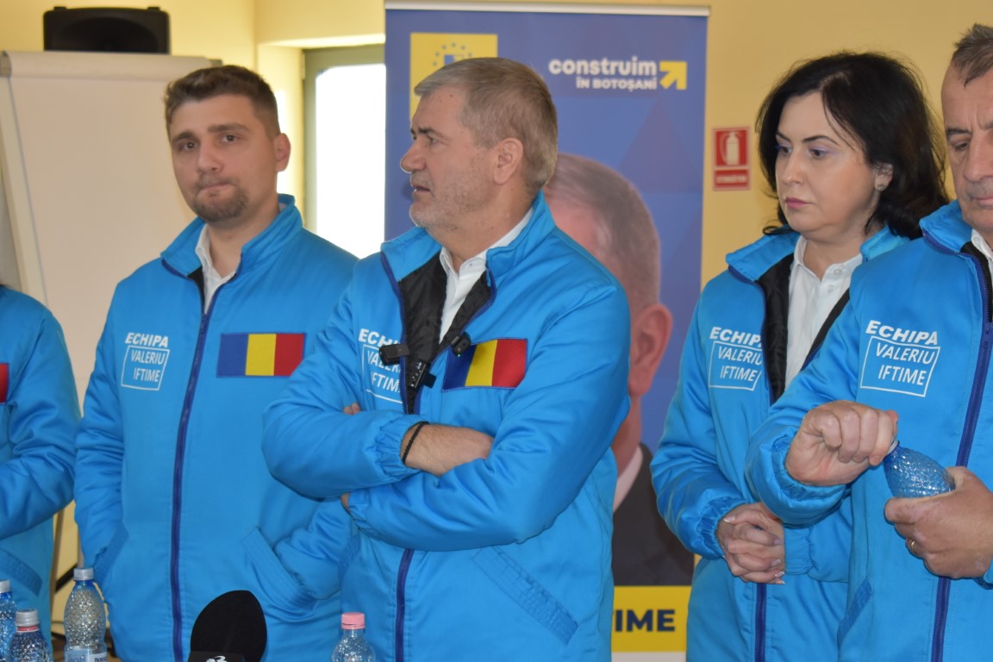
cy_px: 331
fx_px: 2151
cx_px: 496
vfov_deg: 17.5
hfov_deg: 26.0
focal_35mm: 78
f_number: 5.6
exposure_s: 1/100
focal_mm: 52
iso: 800
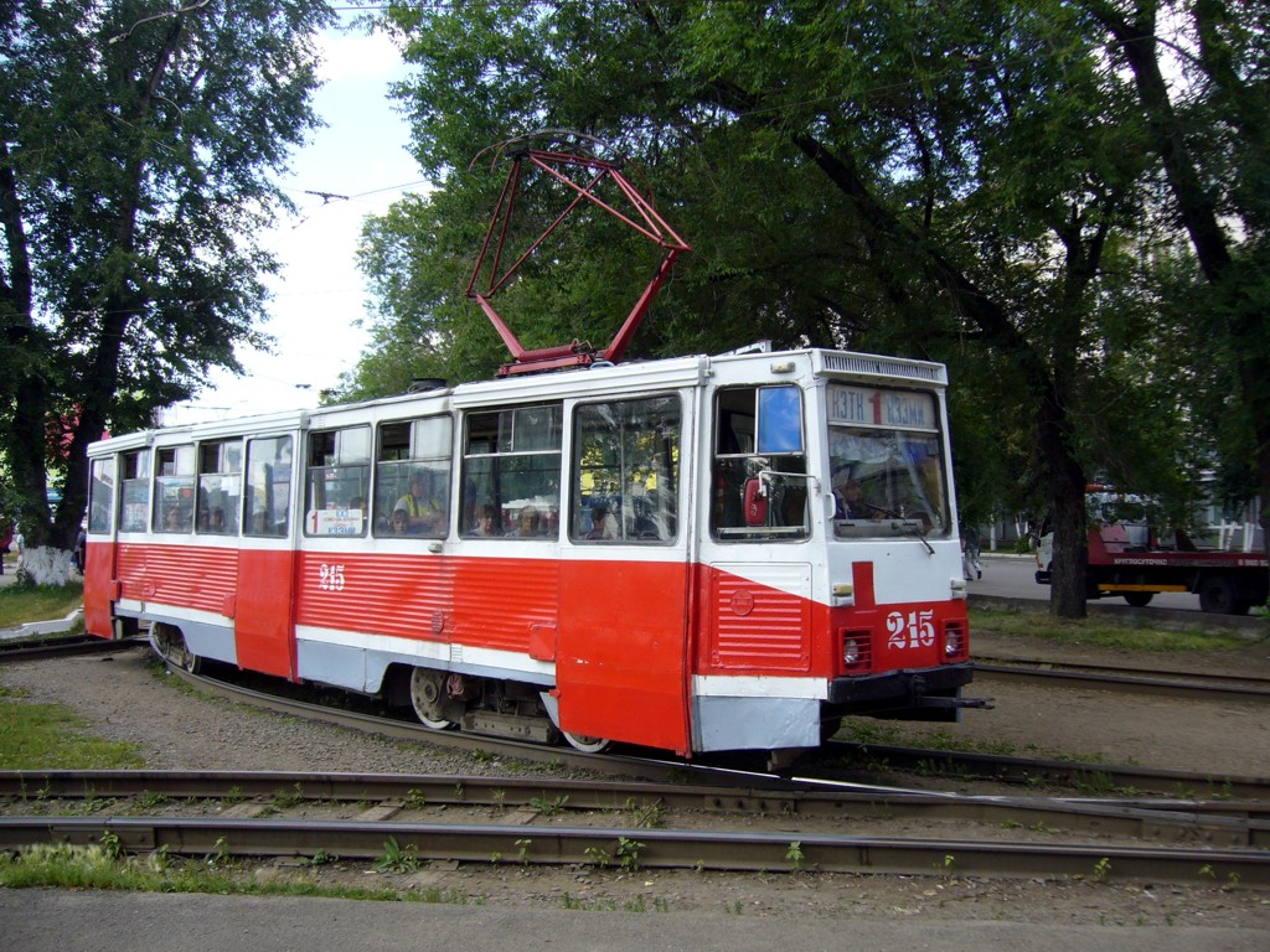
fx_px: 1284
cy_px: 476
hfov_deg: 52.6
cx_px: 635
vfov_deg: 40.7
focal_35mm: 35
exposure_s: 1/250
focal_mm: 5.8
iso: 80
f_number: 2.8
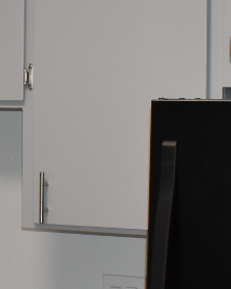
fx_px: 1240
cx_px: -120
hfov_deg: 10.3
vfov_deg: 13.3
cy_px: 185
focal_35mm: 145
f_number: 5
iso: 800
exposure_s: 1/100
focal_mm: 18
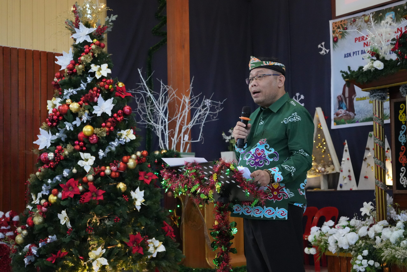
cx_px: 204
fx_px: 678
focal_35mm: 60
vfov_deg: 22.6
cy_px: 136
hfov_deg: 33.4
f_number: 5.6
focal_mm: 60
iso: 12800
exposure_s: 1/200
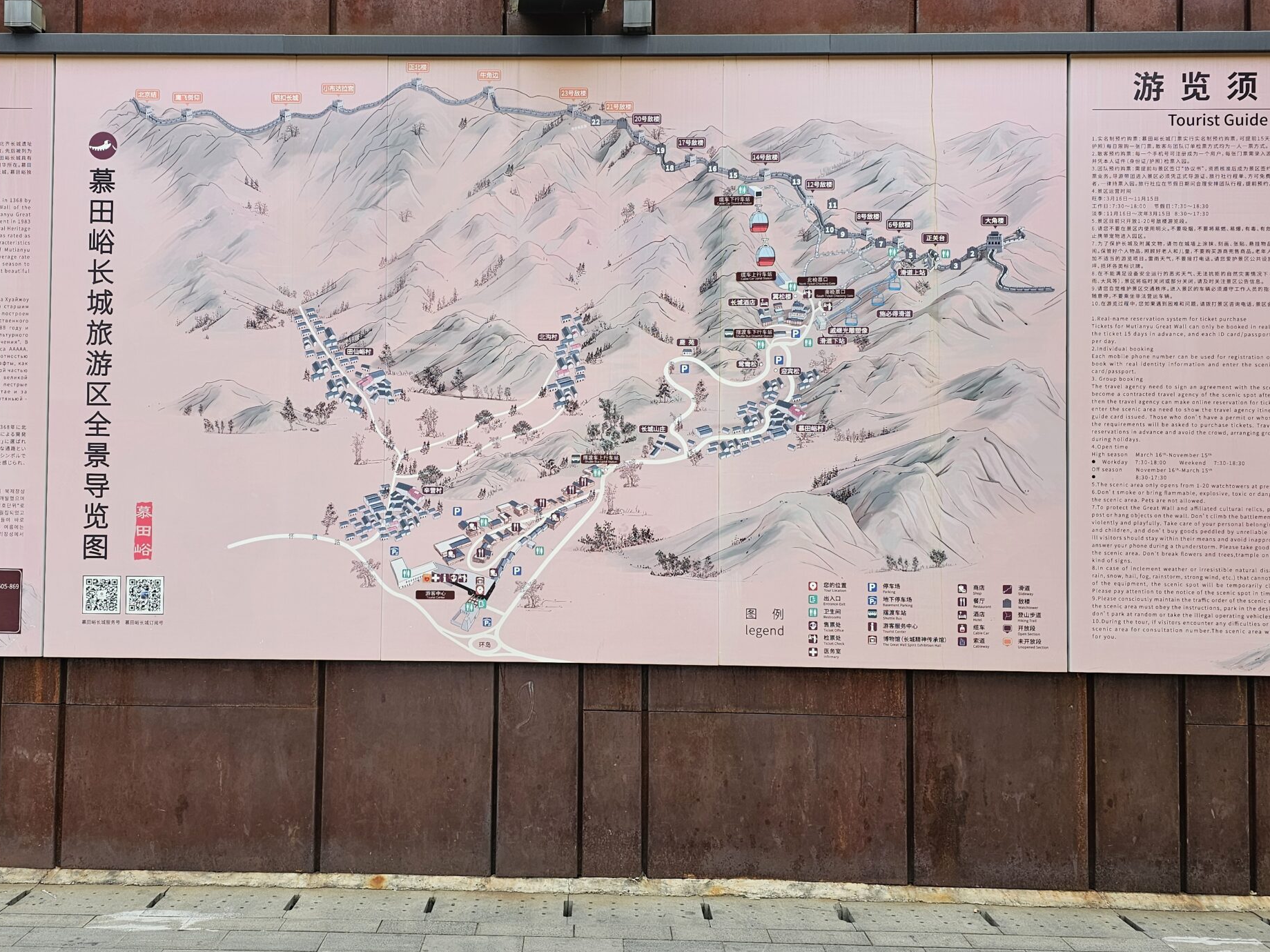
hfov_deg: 56.6
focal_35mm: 32
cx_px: 554
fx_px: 1174
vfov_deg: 44.1
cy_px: 438
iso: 32
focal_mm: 6.3
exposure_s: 1/100
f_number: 1.7
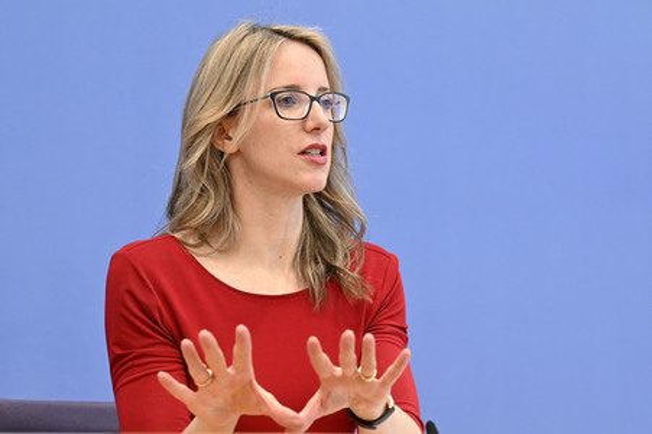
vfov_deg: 12.2
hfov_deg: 18.3
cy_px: 217
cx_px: 326
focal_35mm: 112
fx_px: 2027
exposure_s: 1/400
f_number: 5.6
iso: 3200
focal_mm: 112
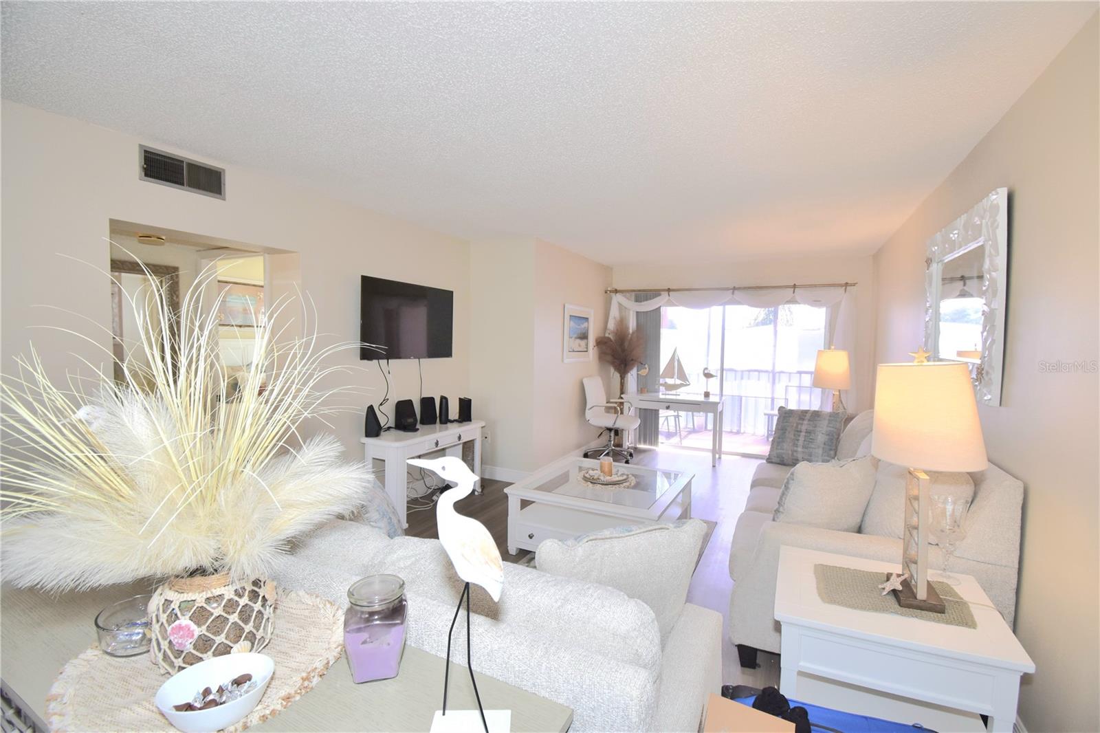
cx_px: 550
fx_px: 458
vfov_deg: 77.3
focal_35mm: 15
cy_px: 366
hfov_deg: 100.4
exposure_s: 1/125
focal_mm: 10
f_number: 5.6
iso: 400
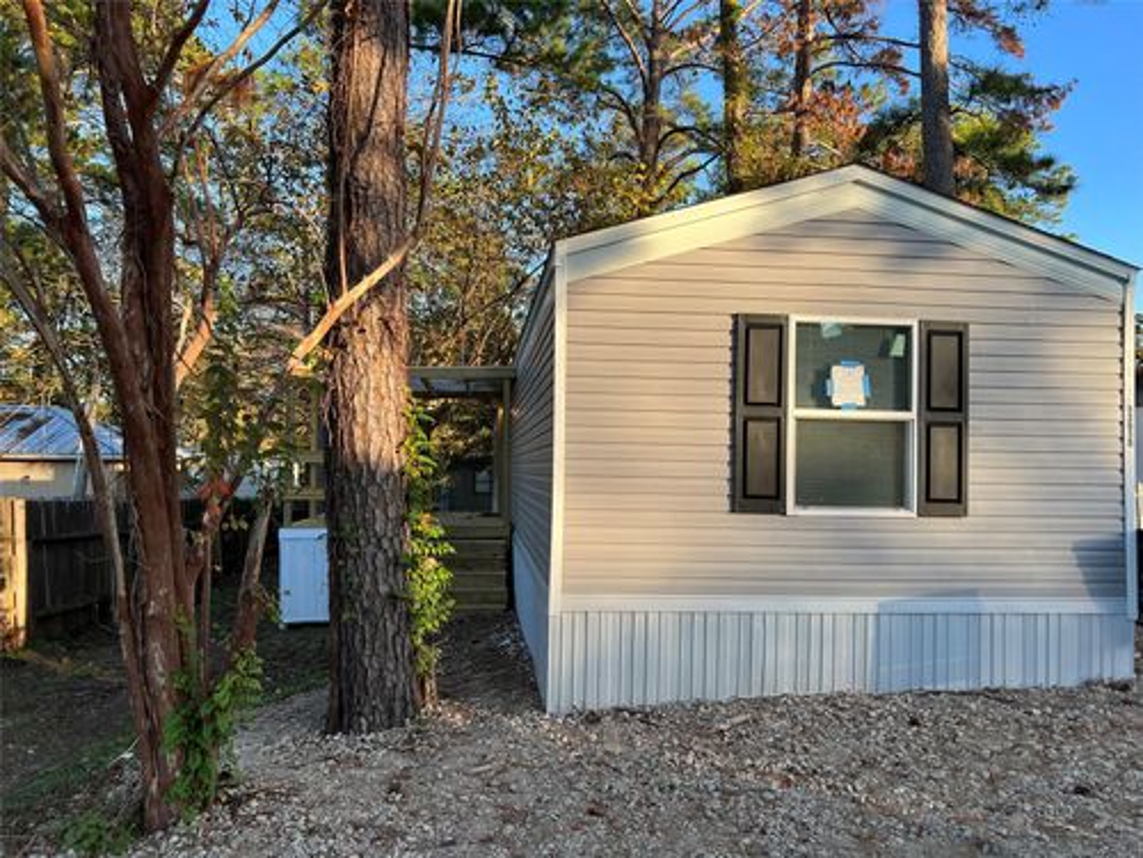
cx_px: 572
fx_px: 859
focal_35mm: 26
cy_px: 429
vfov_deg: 53.1
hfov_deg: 67.3
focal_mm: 5.7
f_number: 1.5
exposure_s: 1/670
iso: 50
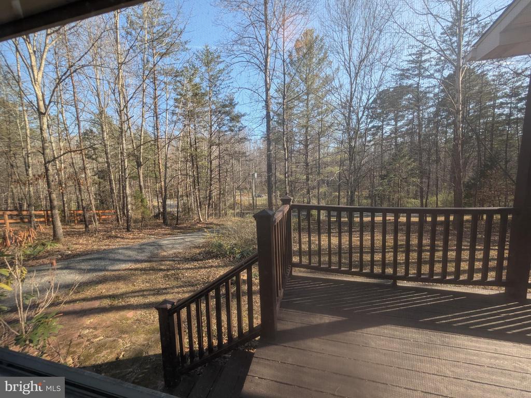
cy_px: 199
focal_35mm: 12
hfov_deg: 110.5
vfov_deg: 94.5
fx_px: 184
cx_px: 266
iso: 52
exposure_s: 1/569
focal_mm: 2.02
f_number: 1.7
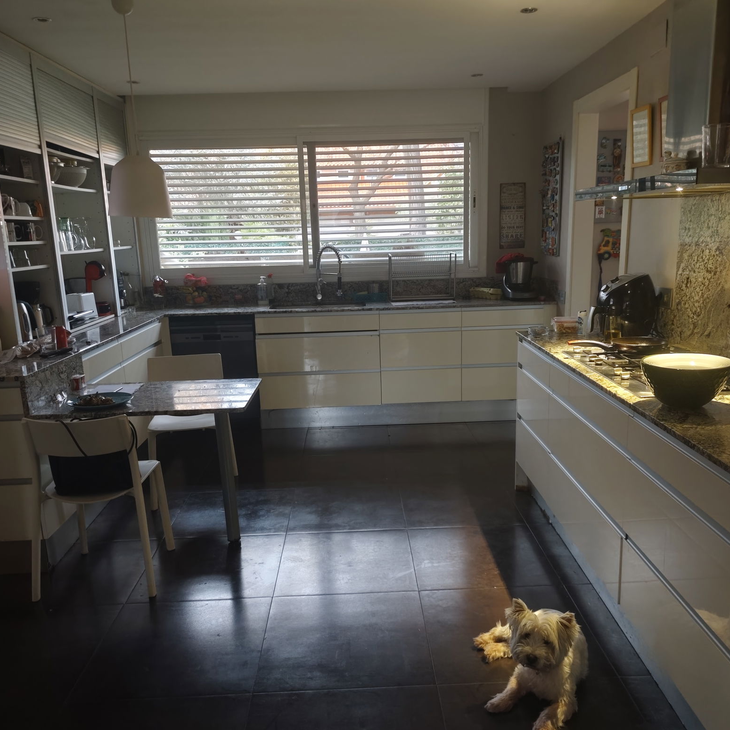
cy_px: 393
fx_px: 668
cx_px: 372
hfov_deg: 57.3
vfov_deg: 57.2
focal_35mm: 28
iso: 2000
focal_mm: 6.19
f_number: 1.65
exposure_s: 1/33.3
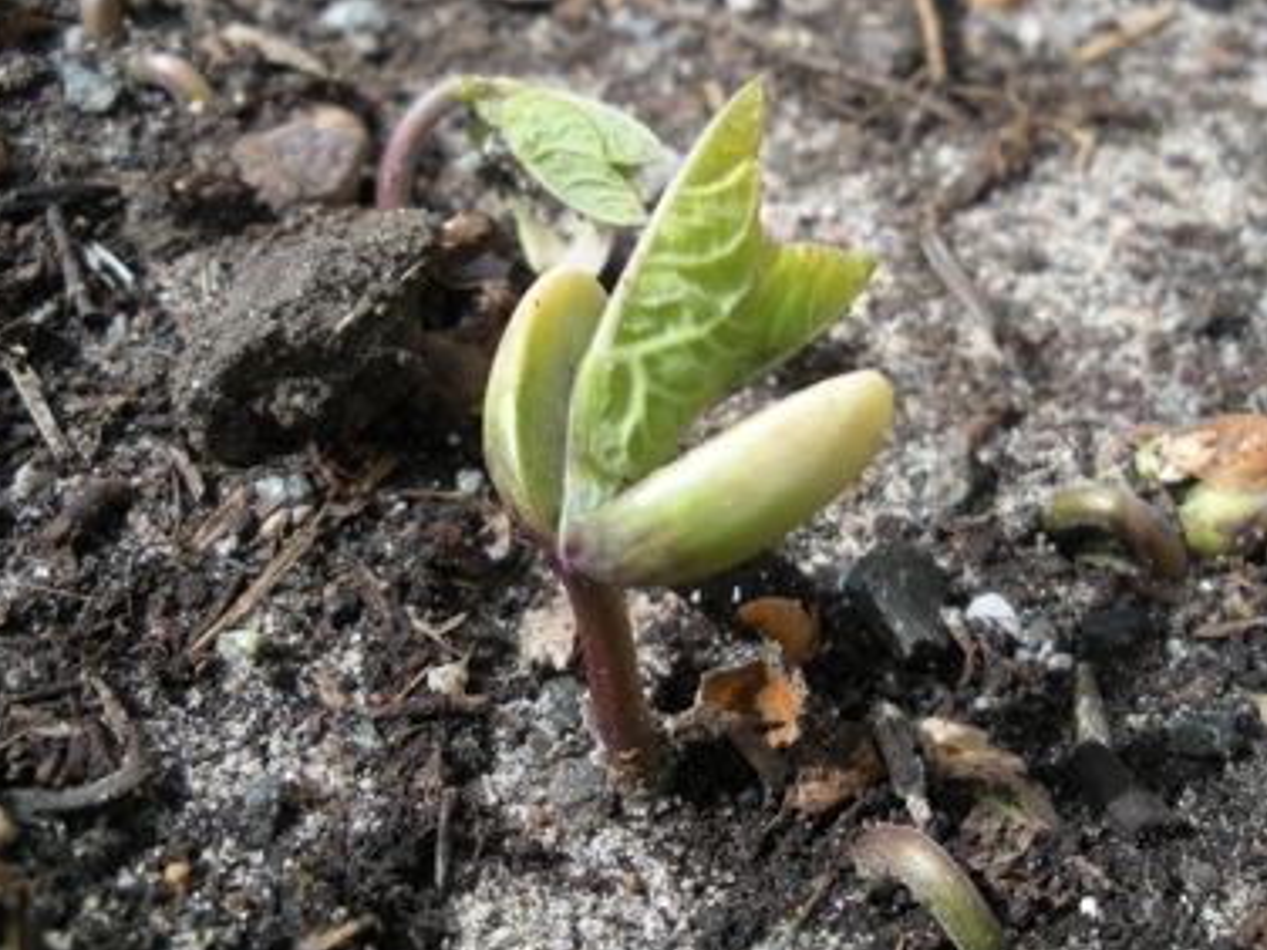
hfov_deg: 41.9
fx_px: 1647
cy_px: 372
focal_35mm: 45
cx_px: 768
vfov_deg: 32.1
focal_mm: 6.3
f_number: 3.5
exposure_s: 1/346
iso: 64
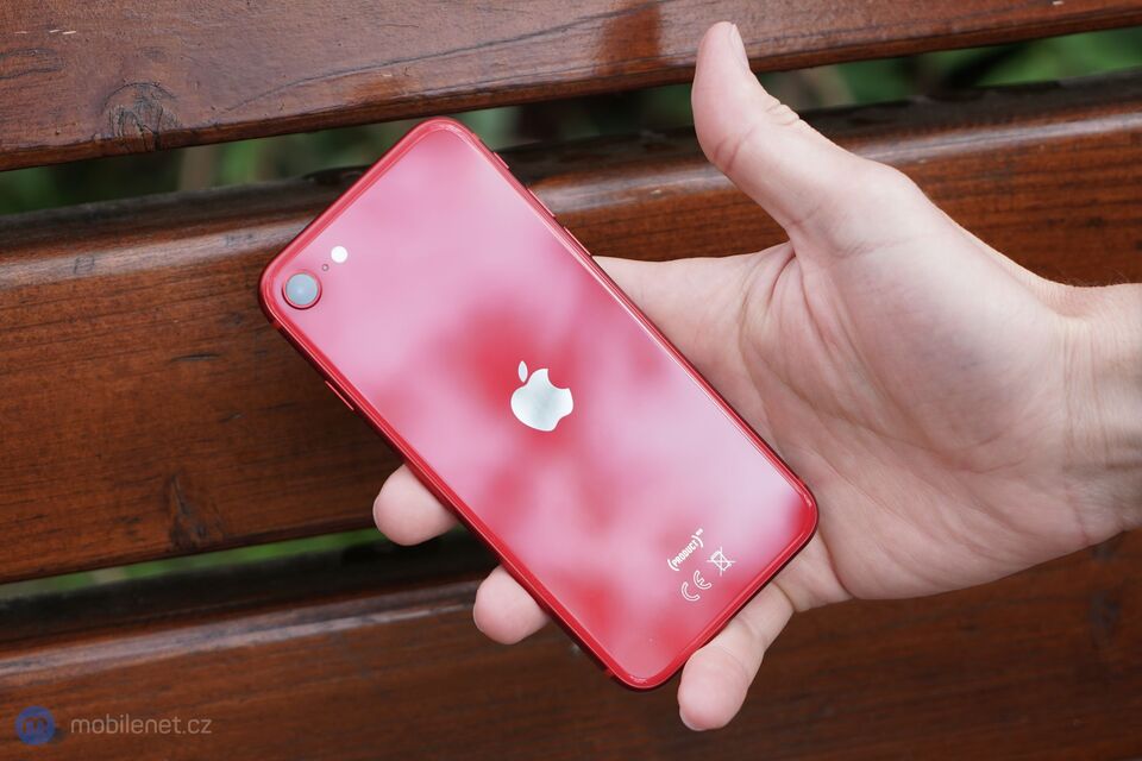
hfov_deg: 28.8
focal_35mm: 70
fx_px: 2220
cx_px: 571
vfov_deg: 19.5
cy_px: 380
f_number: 4
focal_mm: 70
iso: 100
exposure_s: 1/250
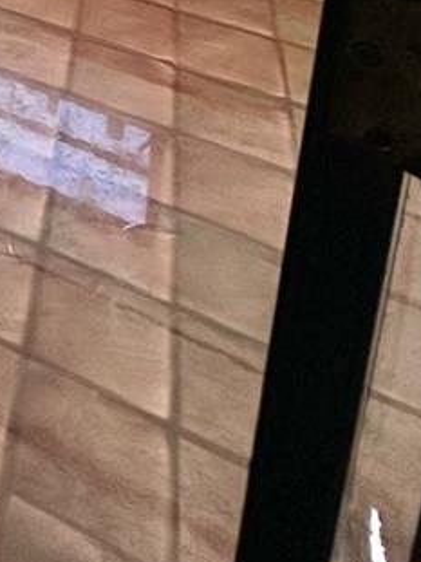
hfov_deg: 19.5
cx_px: -356
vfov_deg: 22.2
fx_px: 876
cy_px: -437
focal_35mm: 54
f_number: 2.2
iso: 40
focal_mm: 2.22
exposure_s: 1/203
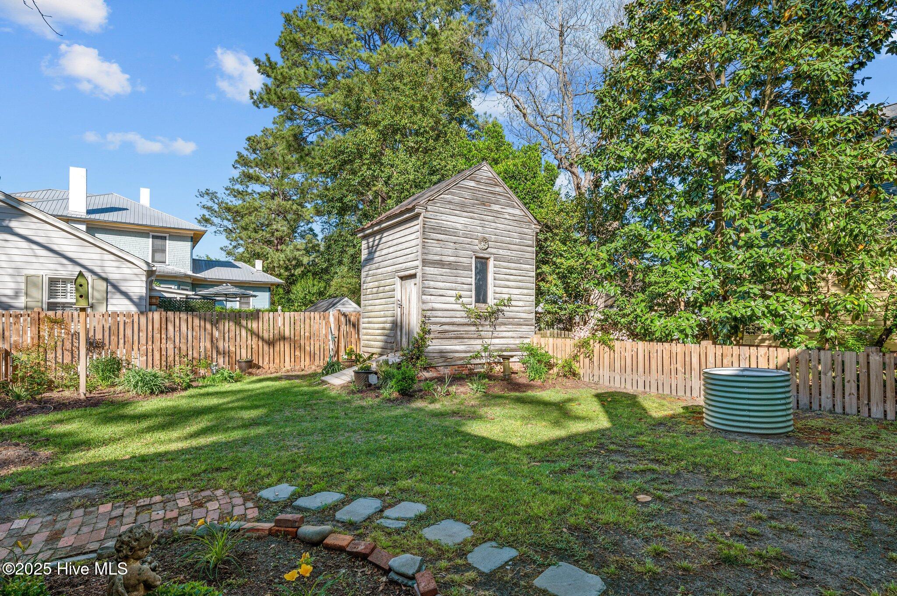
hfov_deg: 90.0
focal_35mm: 18
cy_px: 298
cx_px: 448
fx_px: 448
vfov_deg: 67.3
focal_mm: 18
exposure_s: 1/320
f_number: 8
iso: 250
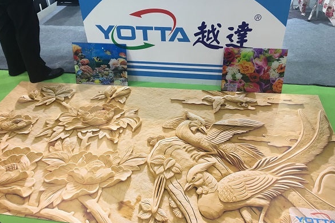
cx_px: 167
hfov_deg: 60.3
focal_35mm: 31
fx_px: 288
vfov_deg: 42.2
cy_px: 99
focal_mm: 4.15
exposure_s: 1/33
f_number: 2.2
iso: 100
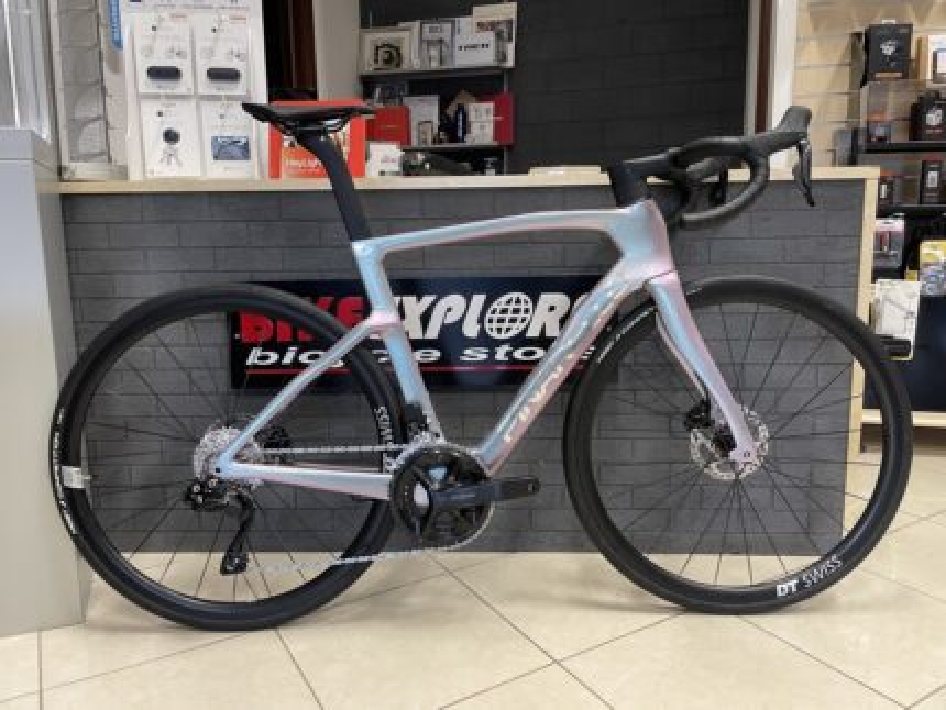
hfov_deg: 67.3
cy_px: 355
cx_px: 473
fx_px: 711
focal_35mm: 26
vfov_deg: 53.1
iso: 200
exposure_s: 1/50
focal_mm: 4.2
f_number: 1.6
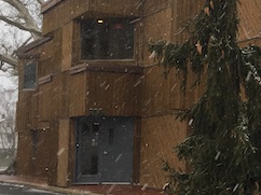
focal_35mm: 96
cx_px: 390
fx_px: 723
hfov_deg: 18.2
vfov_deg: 15.4
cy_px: 80
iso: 32
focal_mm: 4.15
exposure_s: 1/60
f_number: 2.2
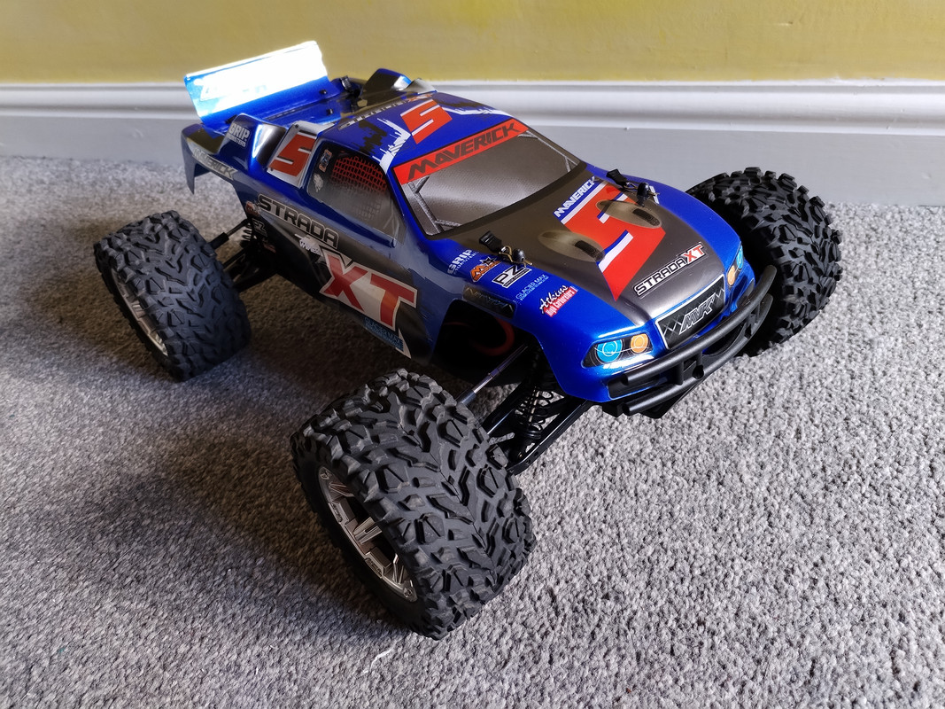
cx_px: 472
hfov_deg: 61.7
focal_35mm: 29
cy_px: 354
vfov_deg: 48.2
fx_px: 792
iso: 493
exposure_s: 1/30
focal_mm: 4.75
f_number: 1.8
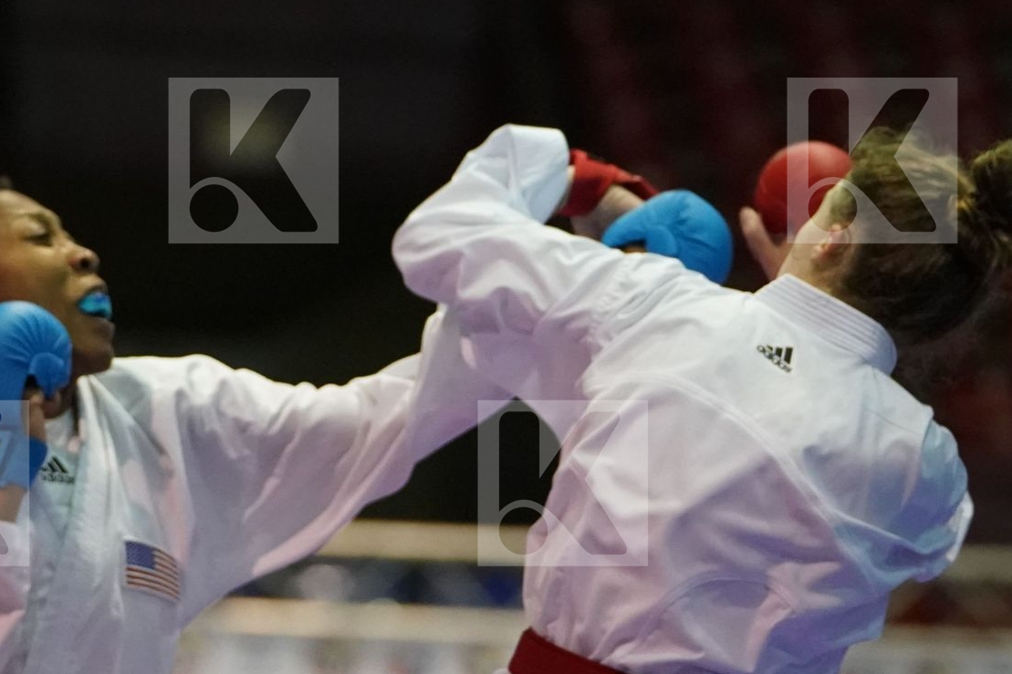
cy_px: 483
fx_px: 10033
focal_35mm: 357
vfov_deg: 3.8
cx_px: 254
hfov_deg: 5.8
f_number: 2.8
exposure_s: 1/800
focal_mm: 147
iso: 6400
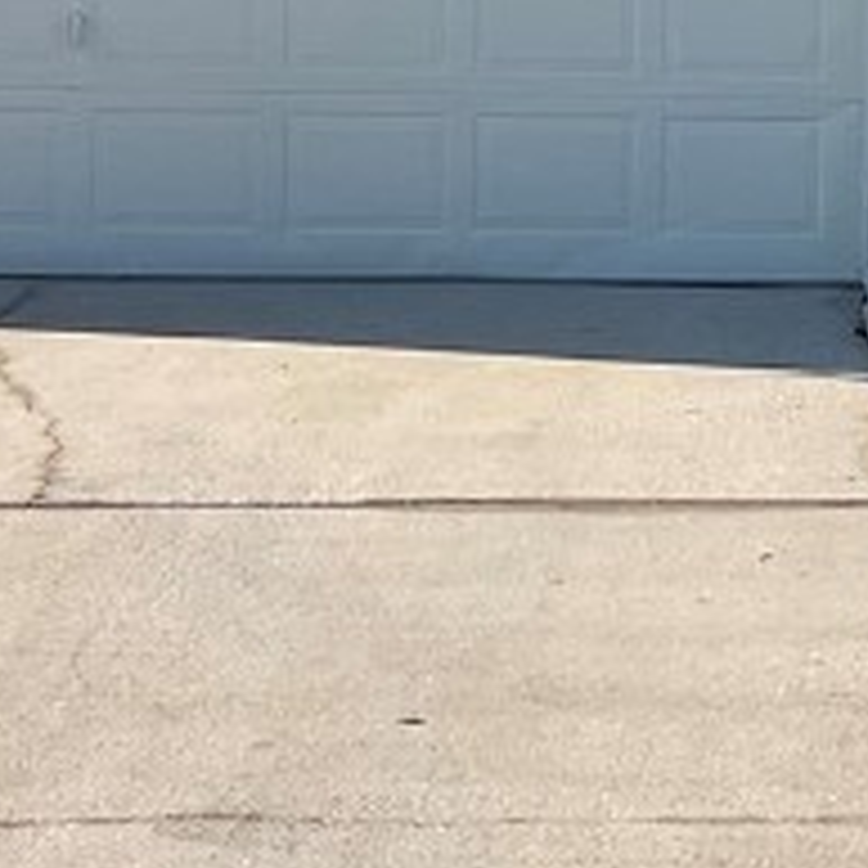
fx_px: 3858
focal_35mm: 136
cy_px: -81
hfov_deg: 12.5
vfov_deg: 12.6
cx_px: 1052
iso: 16
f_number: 1.8
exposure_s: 1/1311
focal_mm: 3
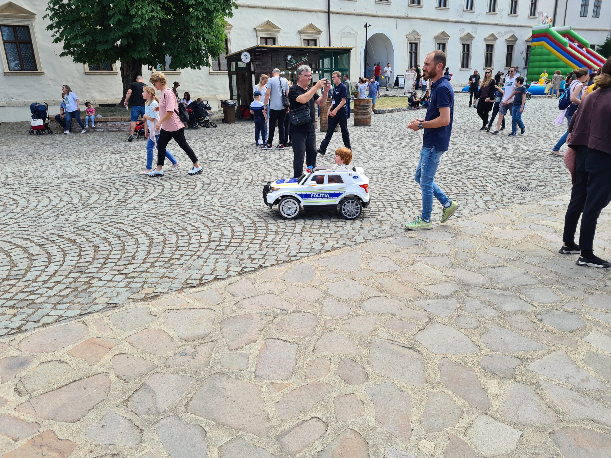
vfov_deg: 53.1
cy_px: 229
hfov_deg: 67.3
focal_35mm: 26
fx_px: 459
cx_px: 306
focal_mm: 5.4
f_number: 1.8
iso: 50
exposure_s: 1/1124
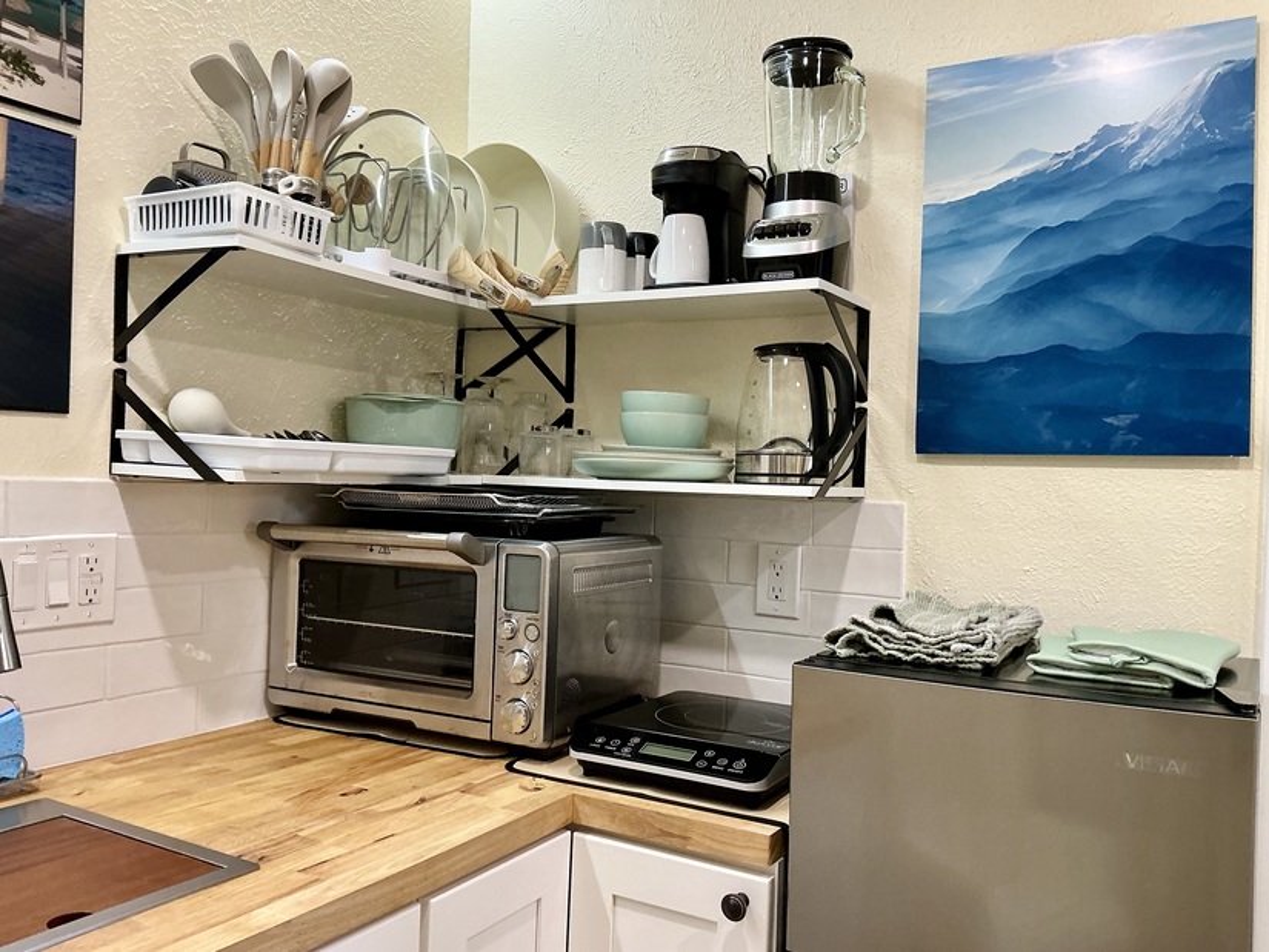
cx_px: 634
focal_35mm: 29
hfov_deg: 61.7
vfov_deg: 48.2
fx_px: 1063
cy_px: 476
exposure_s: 1/60
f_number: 1.8
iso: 100
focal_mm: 3
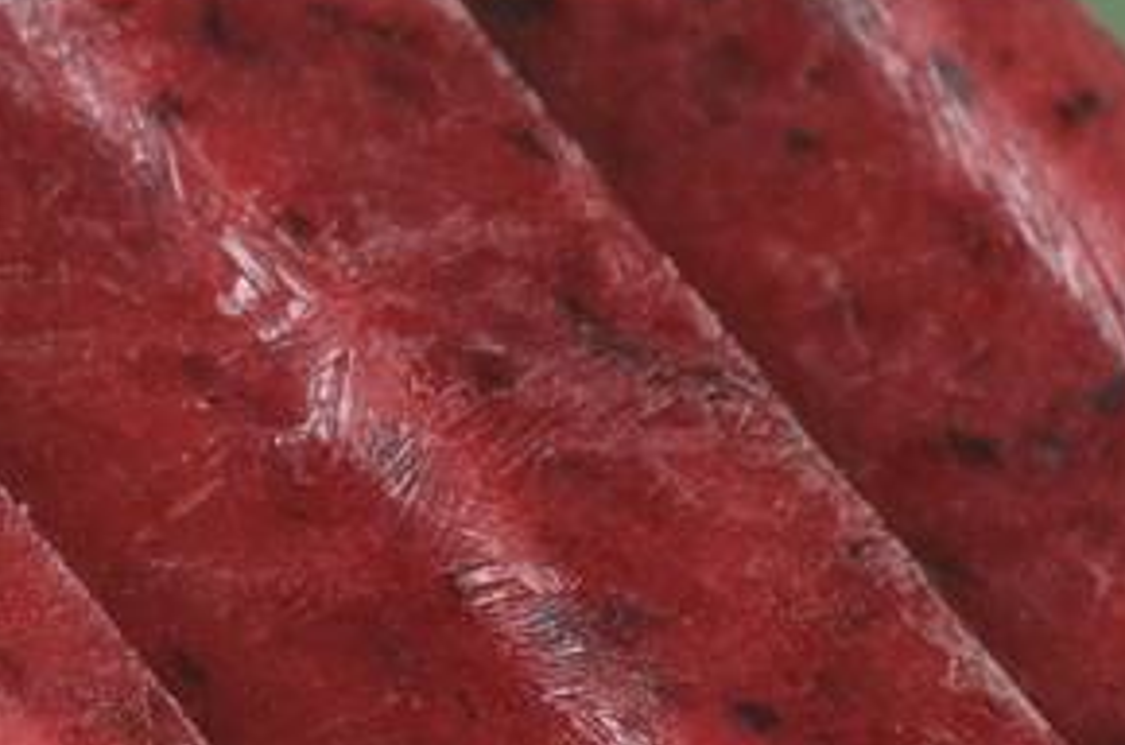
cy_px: 532
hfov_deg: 3.0
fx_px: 21646
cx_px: -128
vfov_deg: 2.0
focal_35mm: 694
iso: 100
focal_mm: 105
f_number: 8
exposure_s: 1/125
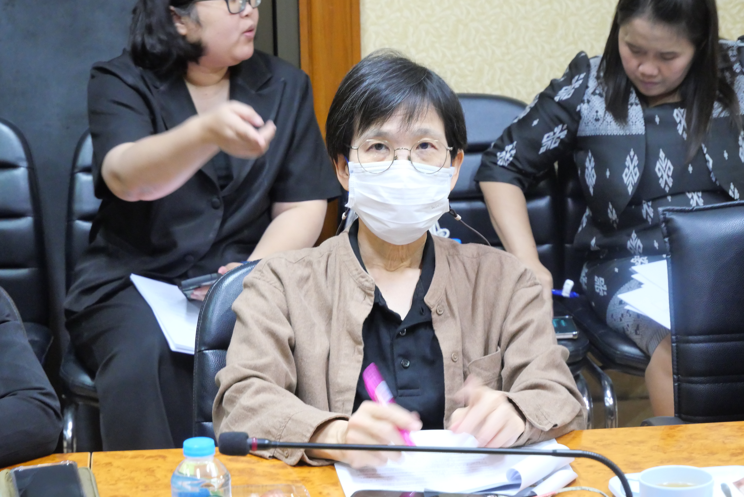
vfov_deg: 12.7
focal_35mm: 108
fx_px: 2233
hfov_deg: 18.9
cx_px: 372
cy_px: 248
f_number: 5.6
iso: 3200
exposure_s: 1/13
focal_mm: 52
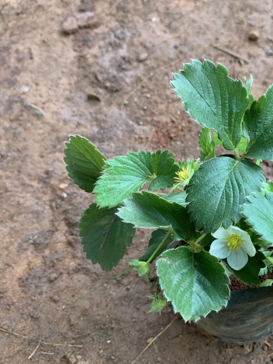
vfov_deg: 42.9
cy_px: 184
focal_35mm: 44
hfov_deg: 31.9
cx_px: 222
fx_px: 463
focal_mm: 4.25
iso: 50
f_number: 1.8
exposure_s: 1/121
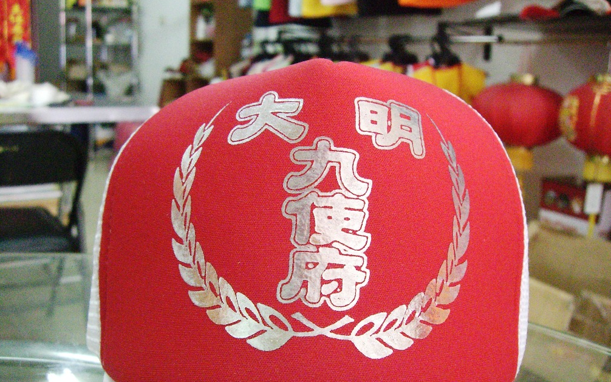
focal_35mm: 41
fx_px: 683
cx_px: 306
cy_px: 228
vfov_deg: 31.2
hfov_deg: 48.2
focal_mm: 6.2
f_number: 2.7
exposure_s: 1/125
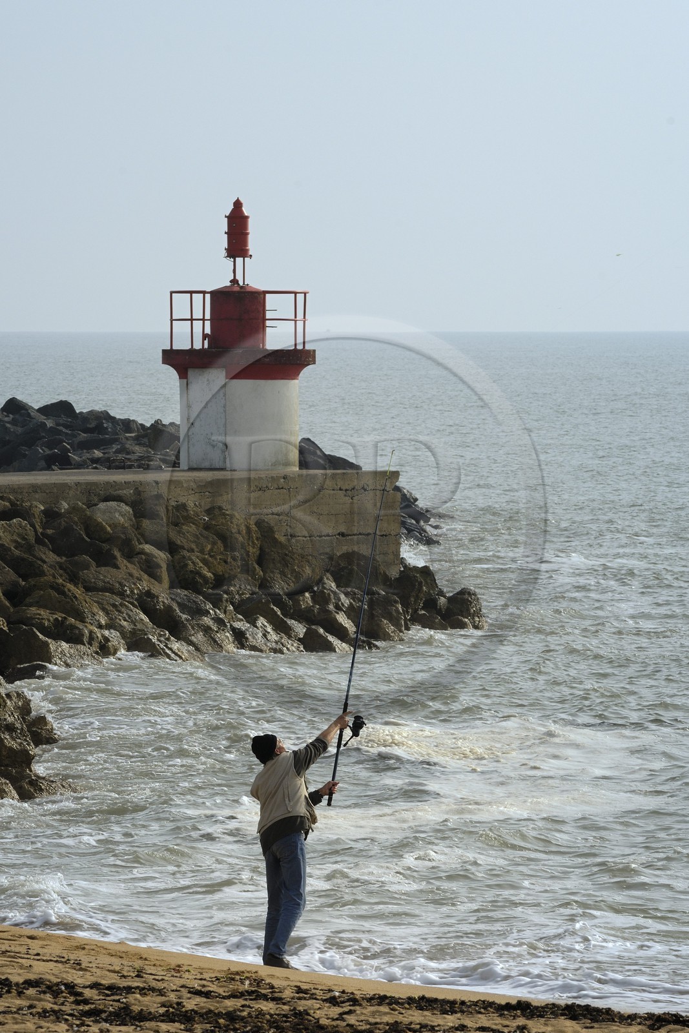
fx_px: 7749
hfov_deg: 5.1
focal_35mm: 270
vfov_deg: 7.6
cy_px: 516
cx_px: 344
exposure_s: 1/160
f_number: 11
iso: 100
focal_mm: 180
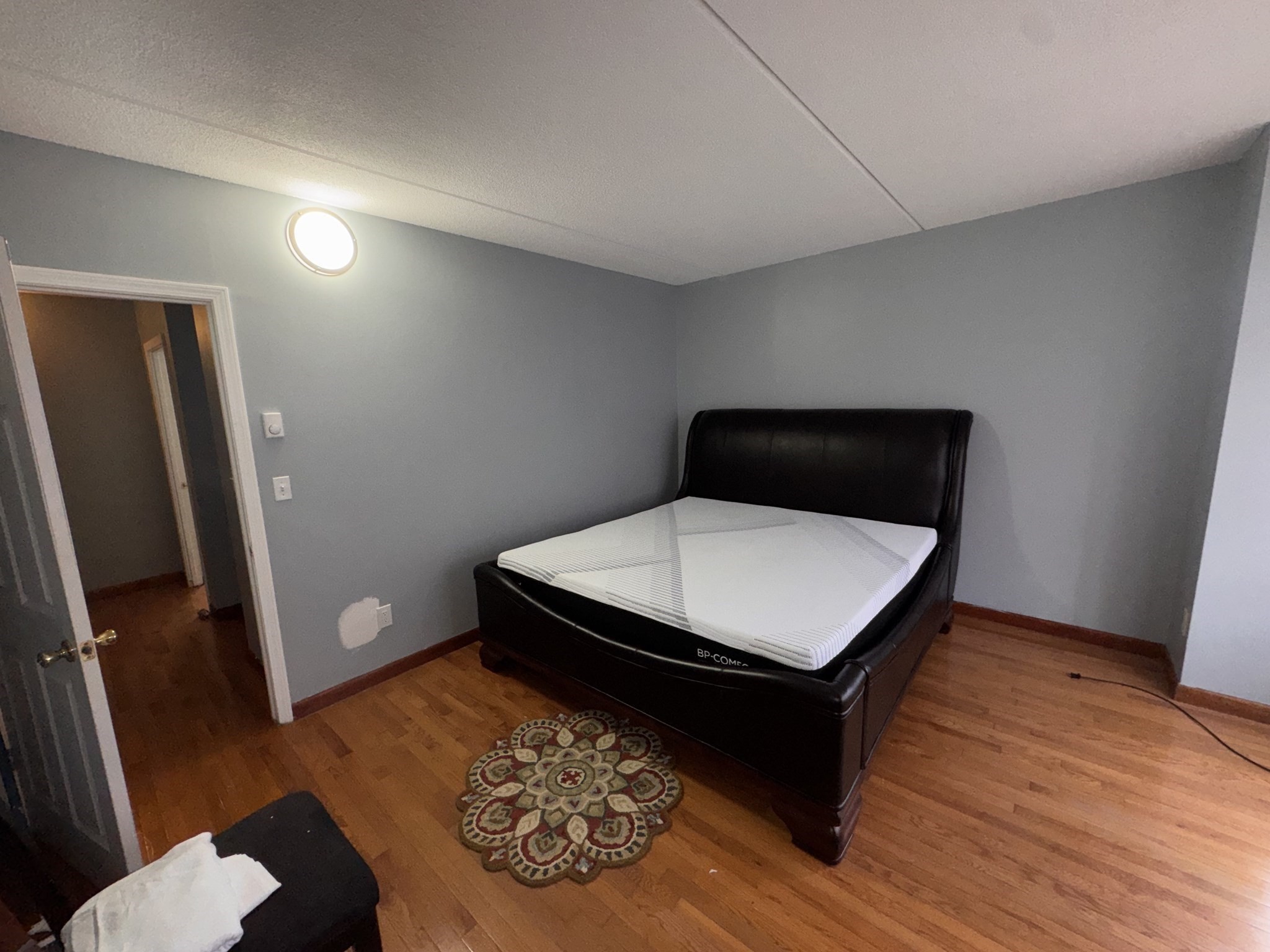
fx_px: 514
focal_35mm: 14
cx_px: 635
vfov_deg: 85.7
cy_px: 476
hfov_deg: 102.1
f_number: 2.2
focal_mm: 2.22
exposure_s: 1/60
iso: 80
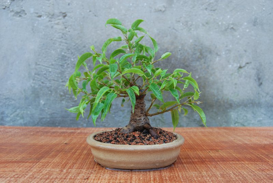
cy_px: 92
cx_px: 136
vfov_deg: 38.5
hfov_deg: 55.0
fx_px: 262
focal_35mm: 34
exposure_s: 1/60
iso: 200
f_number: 7.1
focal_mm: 23
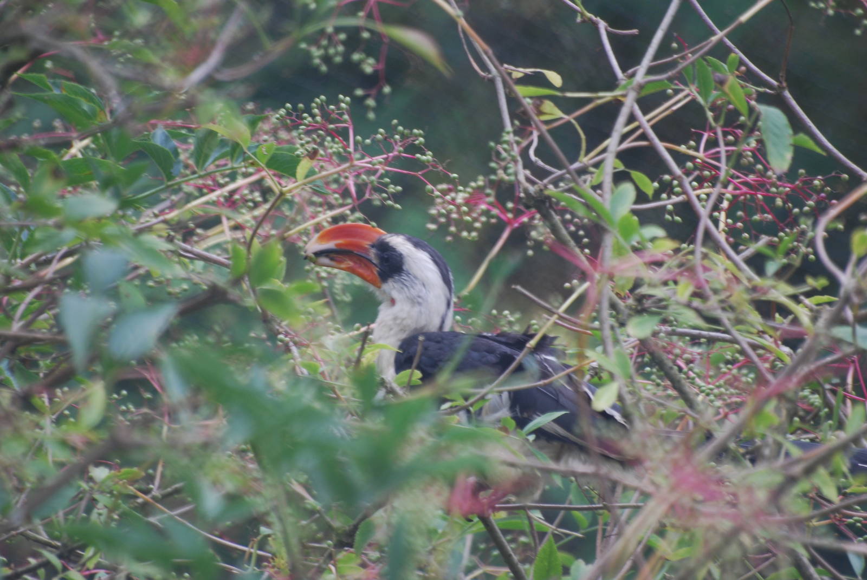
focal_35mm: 450
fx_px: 10850
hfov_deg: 4.6
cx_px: 434
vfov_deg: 3.1
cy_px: 290
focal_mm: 300
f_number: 5.6
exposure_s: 1/125
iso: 250
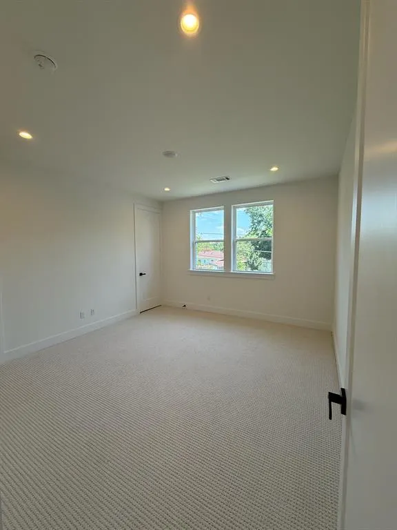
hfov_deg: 85.7
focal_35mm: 14
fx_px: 214
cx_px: 198
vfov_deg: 102.1
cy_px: 265
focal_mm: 2.22
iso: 64
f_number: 2.2
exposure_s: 1/164
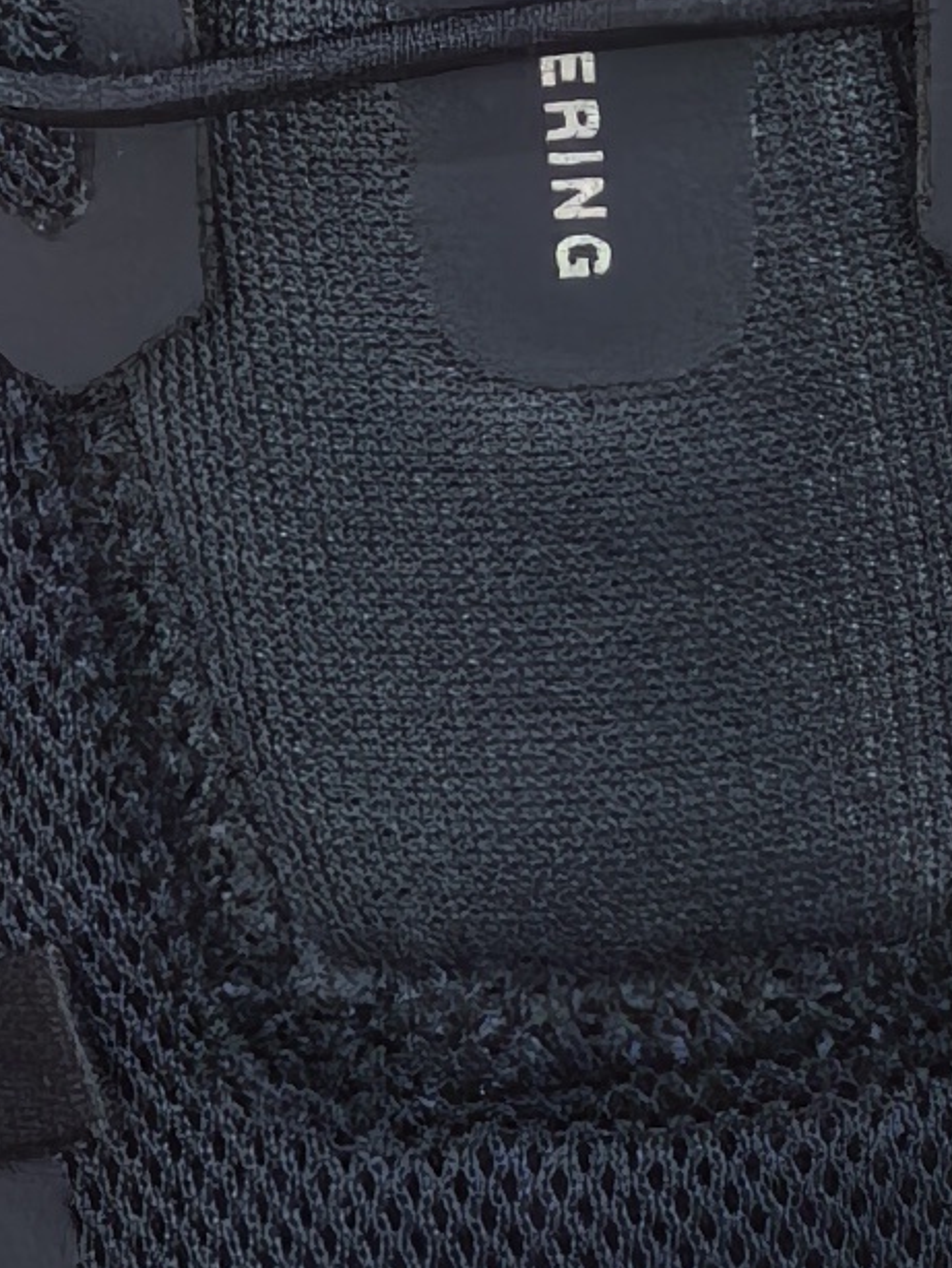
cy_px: -93
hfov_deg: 4.6
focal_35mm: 320
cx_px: 549
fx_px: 11726
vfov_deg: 6.2
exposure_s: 1/50
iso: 320
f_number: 2
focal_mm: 5.75
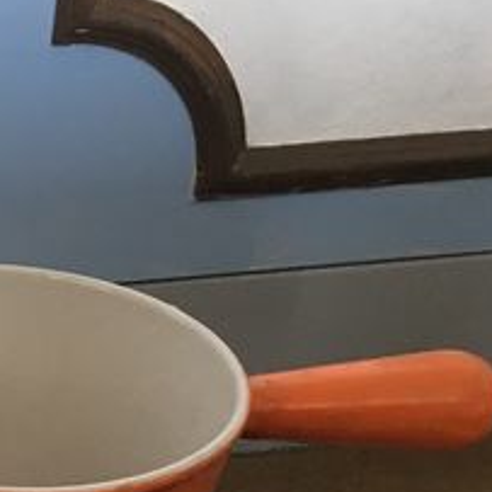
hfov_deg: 12.9
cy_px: 856
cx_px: -322
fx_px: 2026
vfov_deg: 12.7
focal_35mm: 126
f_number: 2.2
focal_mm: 4.15
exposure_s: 1/33
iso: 125
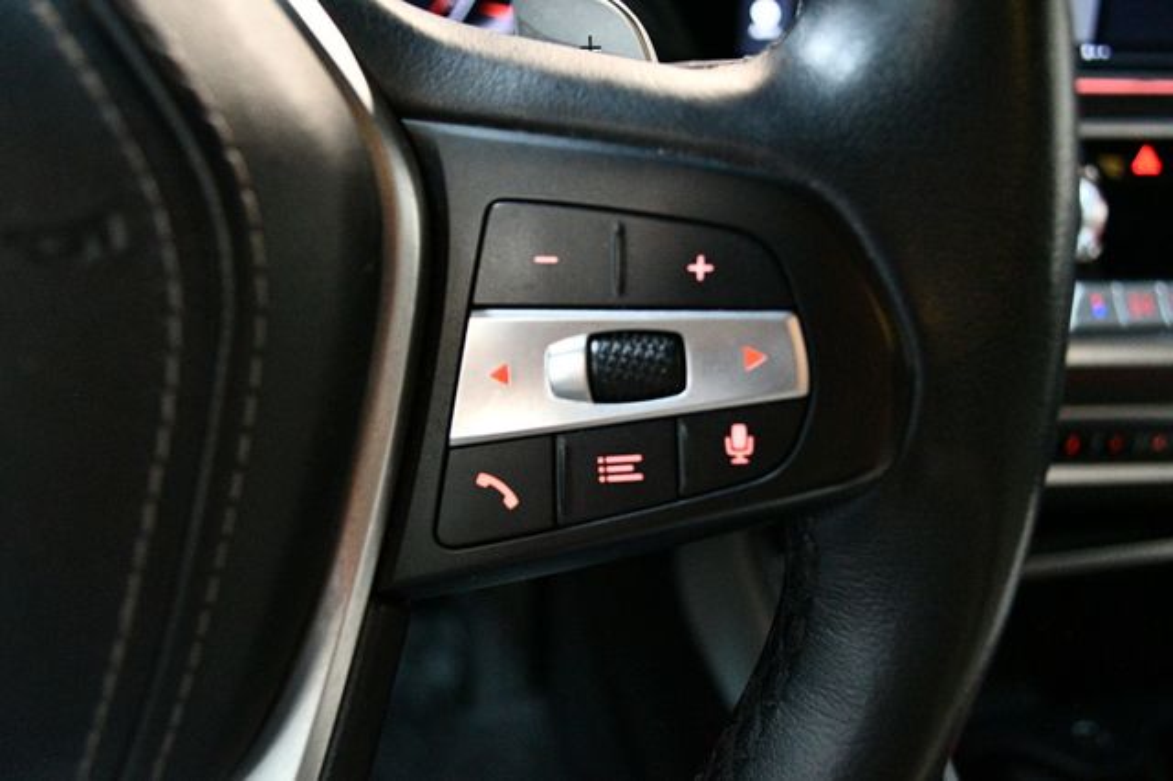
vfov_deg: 47.9
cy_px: 390
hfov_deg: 67.4
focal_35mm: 27
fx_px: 879
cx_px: 586
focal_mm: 18
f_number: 3.5
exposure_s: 1/60
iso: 7200
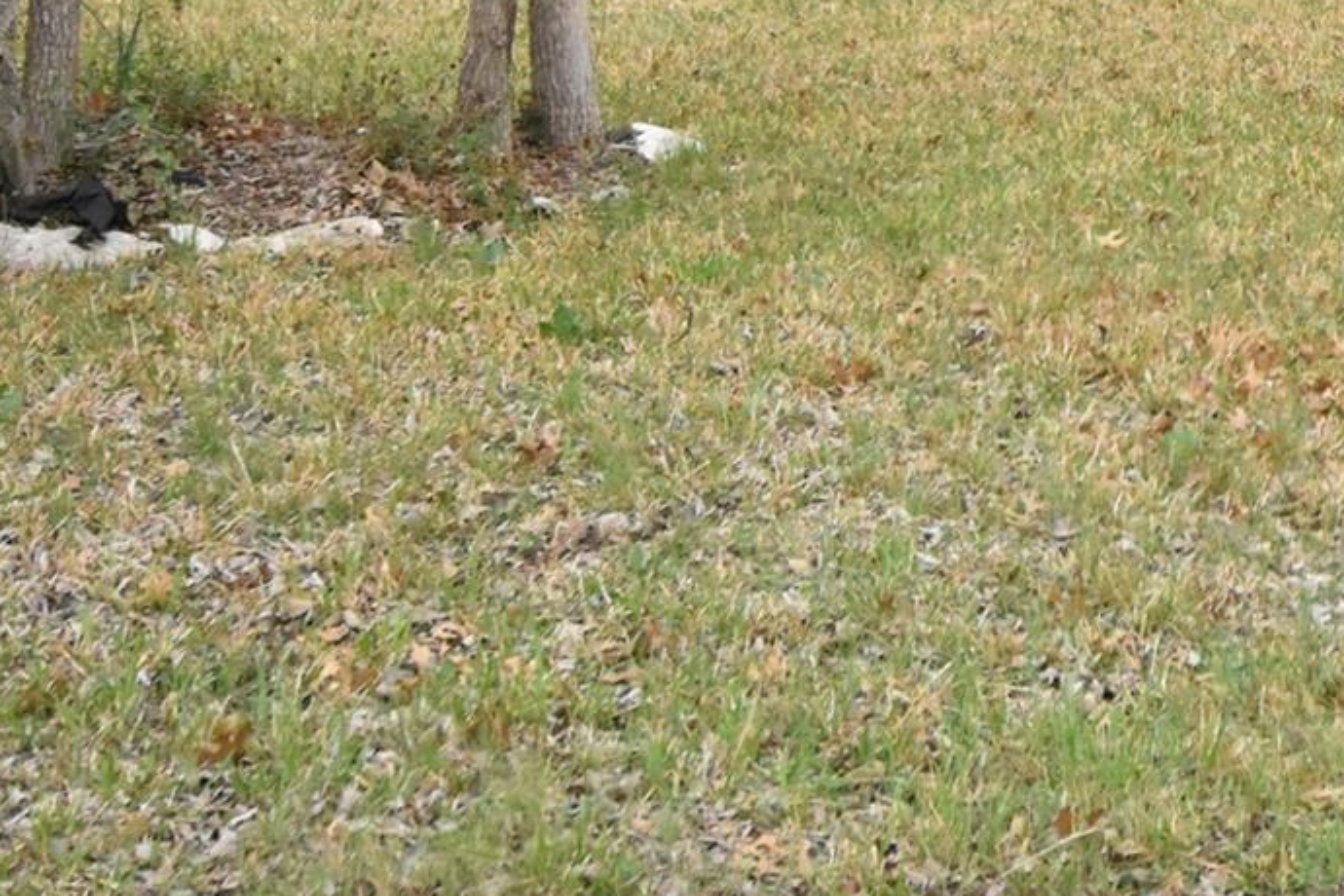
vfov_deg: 14.8
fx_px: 3322
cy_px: -186
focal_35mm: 89
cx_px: 1537
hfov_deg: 21.5
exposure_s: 1/2000
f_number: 4.5
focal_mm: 20
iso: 3600
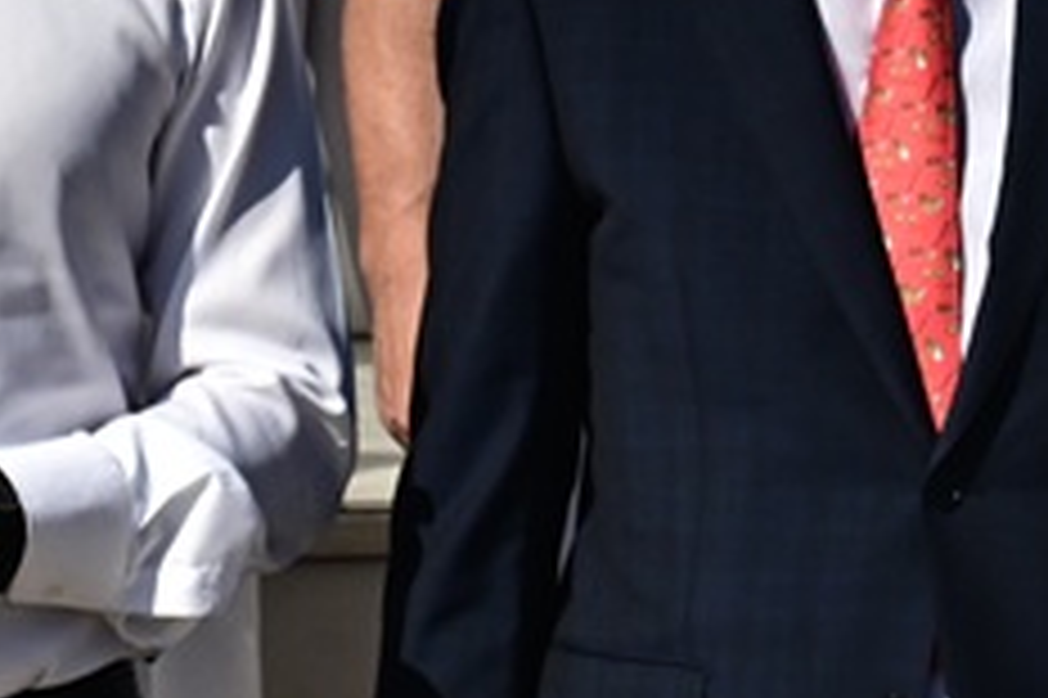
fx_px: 9309
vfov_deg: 4.3
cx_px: -81
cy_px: -135
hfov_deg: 6.4
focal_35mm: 320
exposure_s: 1/10000
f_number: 4
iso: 500
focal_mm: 62
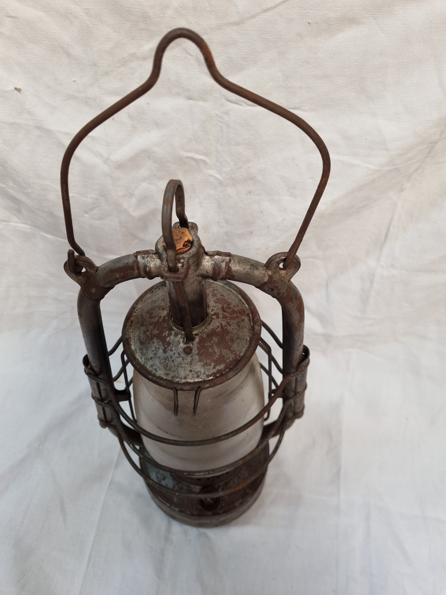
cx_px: 223
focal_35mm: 26
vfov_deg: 67.3
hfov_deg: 53.1
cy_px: 298
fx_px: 447
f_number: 1.8
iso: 125
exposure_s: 1/100
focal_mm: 5.4
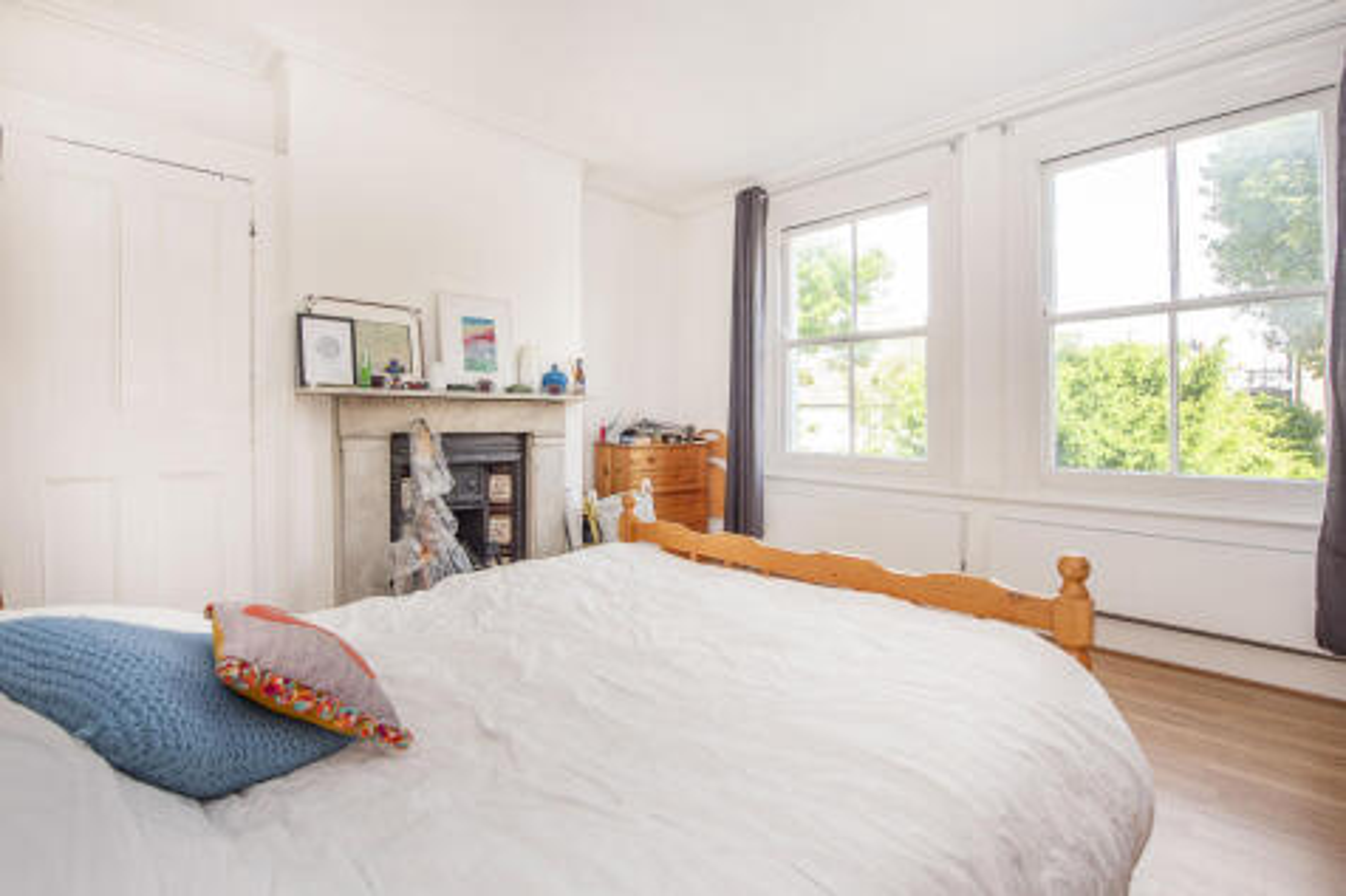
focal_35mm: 14
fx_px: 523
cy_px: 448
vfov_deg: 81.2
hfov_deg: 104.3
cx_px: 673
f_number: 6.3
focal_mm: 14
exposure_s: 1/80
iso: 250
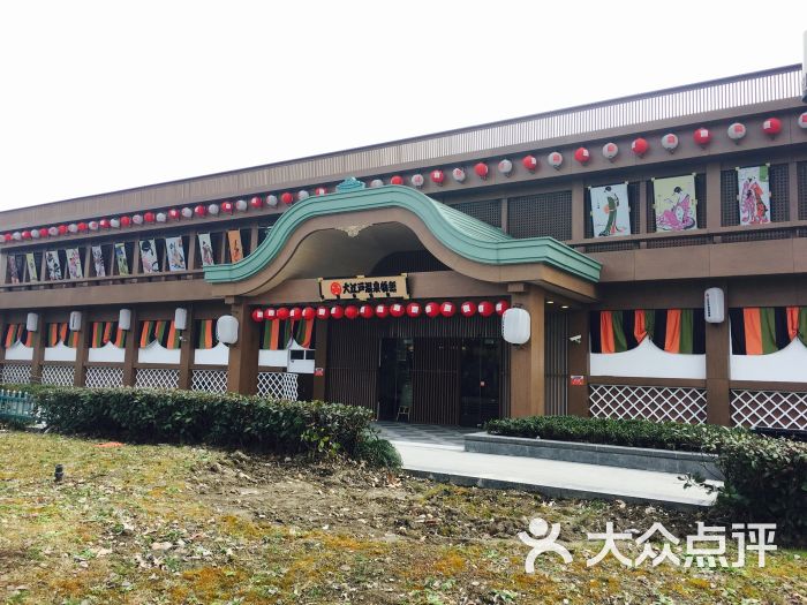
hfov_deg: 61.7
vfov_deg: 48.2
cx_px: 404
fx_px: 676
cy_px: 302
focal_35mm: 29
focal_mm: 4.15
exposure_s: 1/625
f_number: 2.2
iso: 25
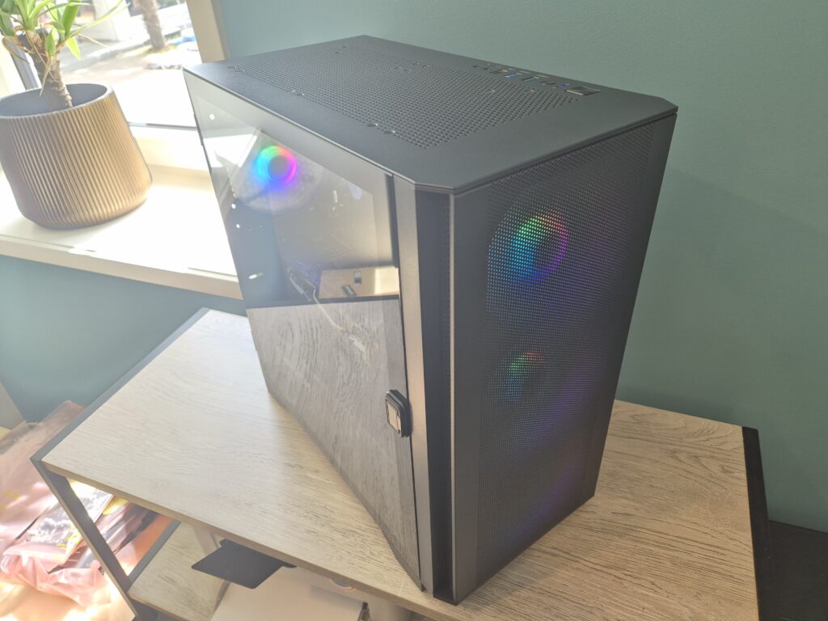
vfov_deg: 58.9
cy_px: 310
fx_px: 550
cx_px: 414
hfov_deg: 73.9
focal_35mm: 23
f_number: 1.8
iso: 80
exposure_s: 1/100
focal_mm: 5.4
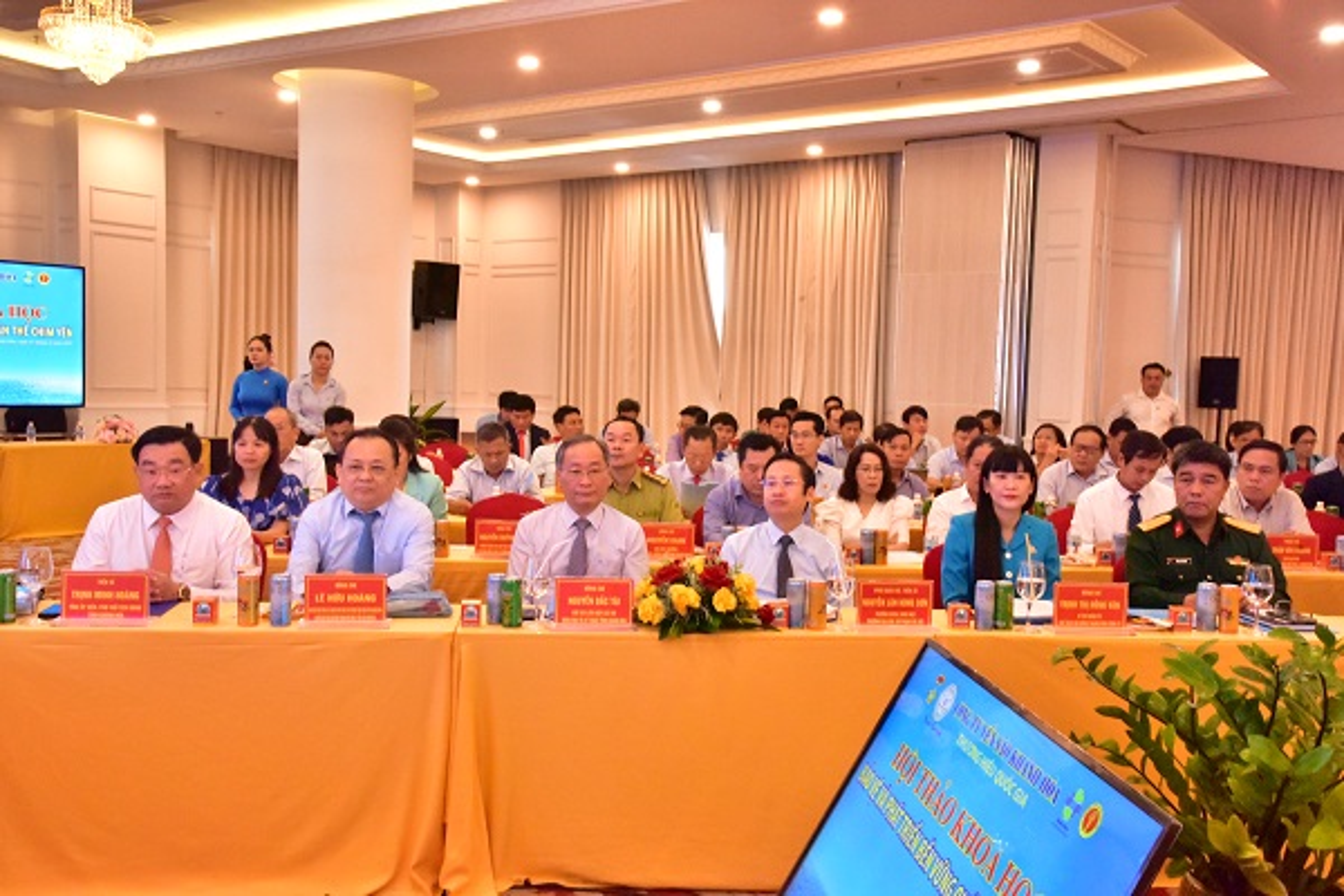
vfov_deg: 37.9
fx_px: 1307
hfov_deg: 54.4
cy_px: 448
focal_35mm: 35
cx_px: 672
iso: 12800
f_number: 16
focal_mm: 35
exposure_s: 1/40
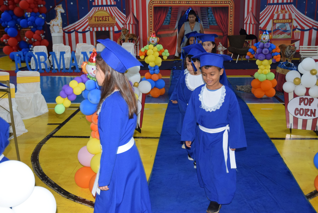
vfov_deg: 35.6
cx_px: 159
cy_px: 106
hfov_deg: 51.2
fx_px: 332
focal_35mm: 38
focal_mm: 25
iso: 1000
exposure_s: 1/60
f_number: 3.8
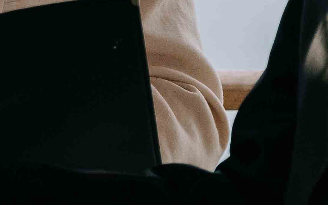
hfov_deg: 2.5
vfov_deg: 1.6
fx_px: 7393
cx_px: -180
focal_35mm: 827
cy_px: -133
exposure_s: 1/1250
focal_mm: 108
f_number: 2.8
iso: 360
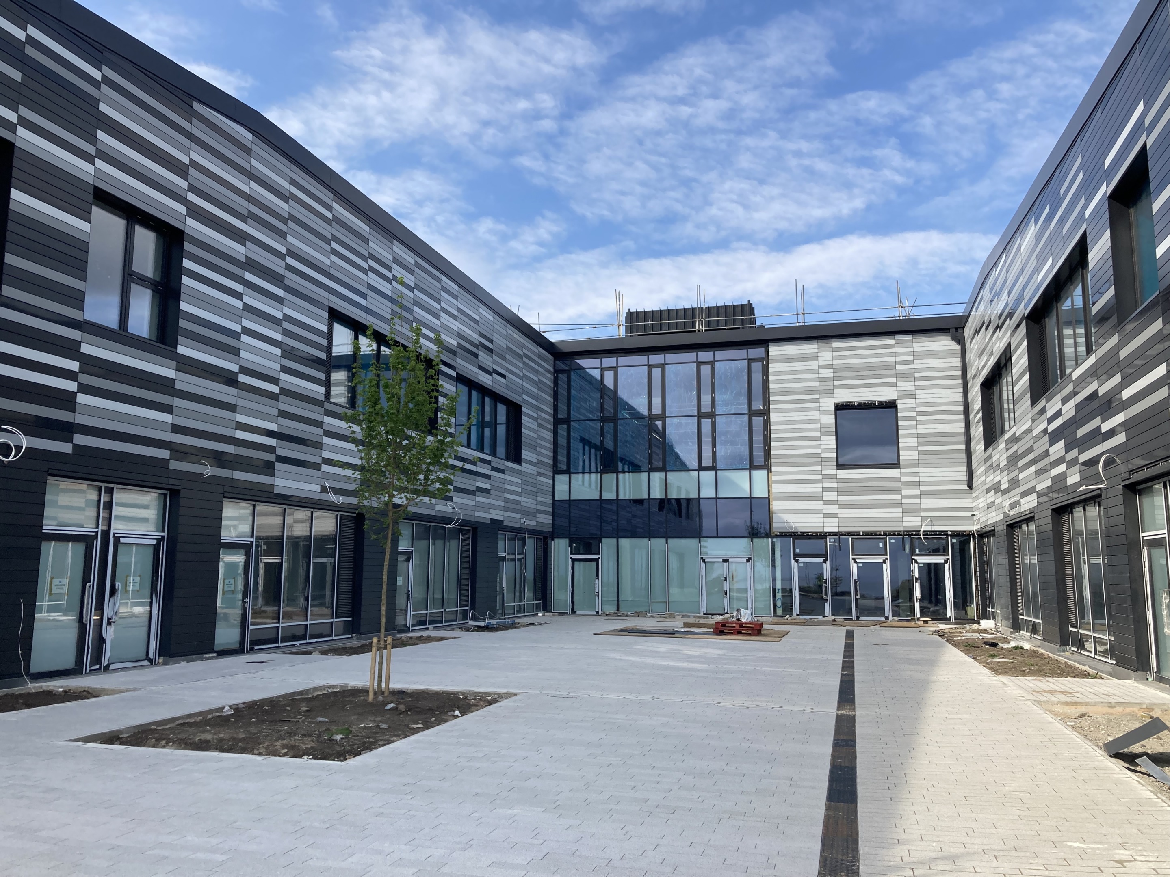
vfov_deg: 49.7
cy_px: 438
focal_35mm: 28
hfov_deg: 63.4
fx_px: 946
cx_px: 585
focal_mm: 3.99
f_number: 1.8
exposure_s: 1/1600
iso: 20
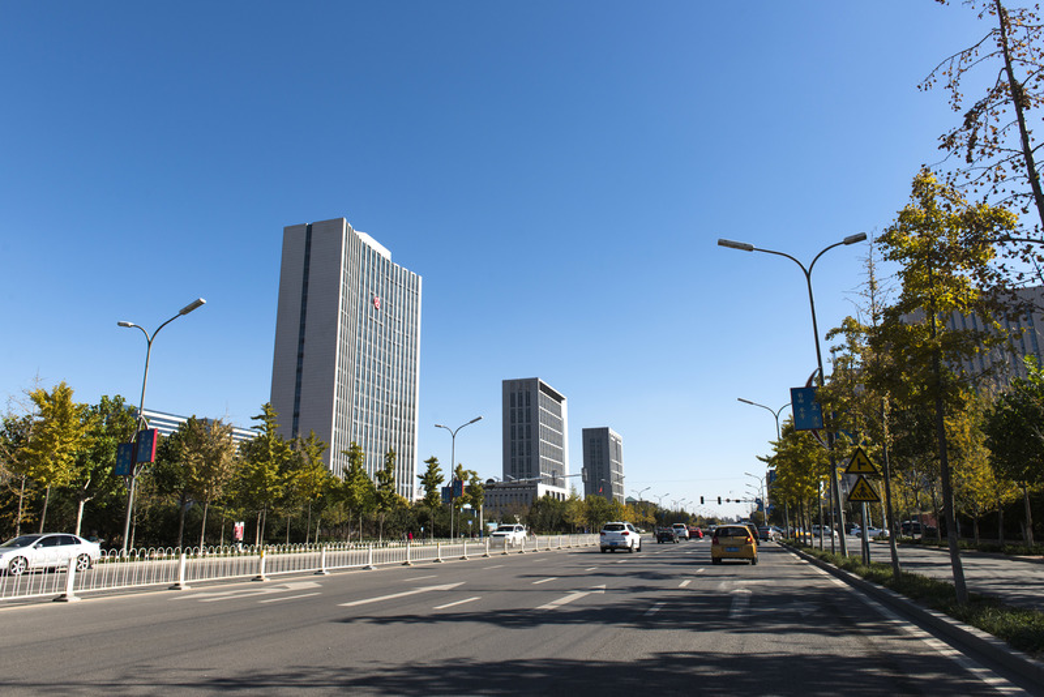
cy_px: 348
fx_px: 696
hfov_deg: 73.7
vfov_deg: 53.2
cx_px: 522
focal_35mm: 24
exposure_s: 1/640
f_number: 9
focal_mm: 24
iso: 200
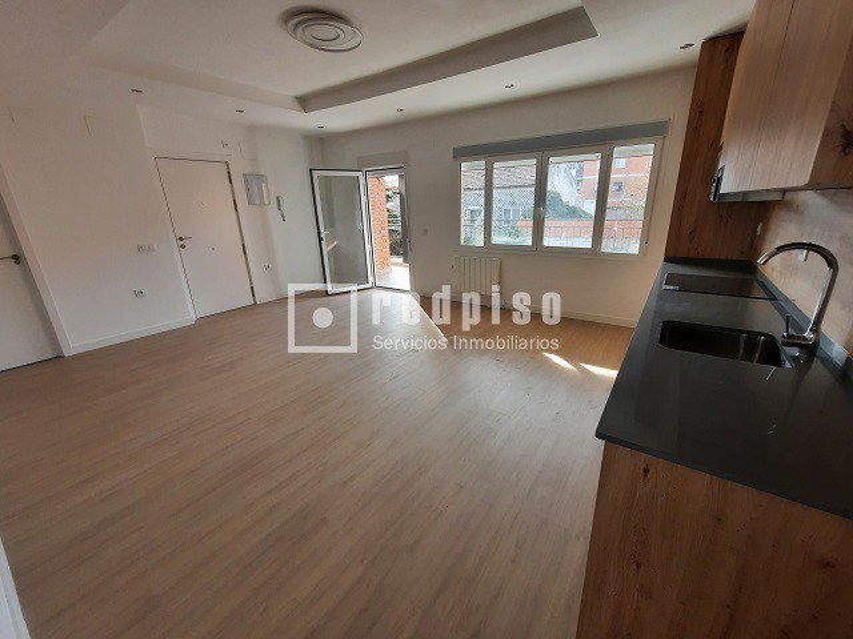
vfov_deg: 89.9
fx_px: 320
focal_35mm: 13
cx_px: 426
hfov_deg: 106.2
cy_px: 320
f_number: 2.2
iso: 50
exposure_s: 1/100
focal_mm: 1.74
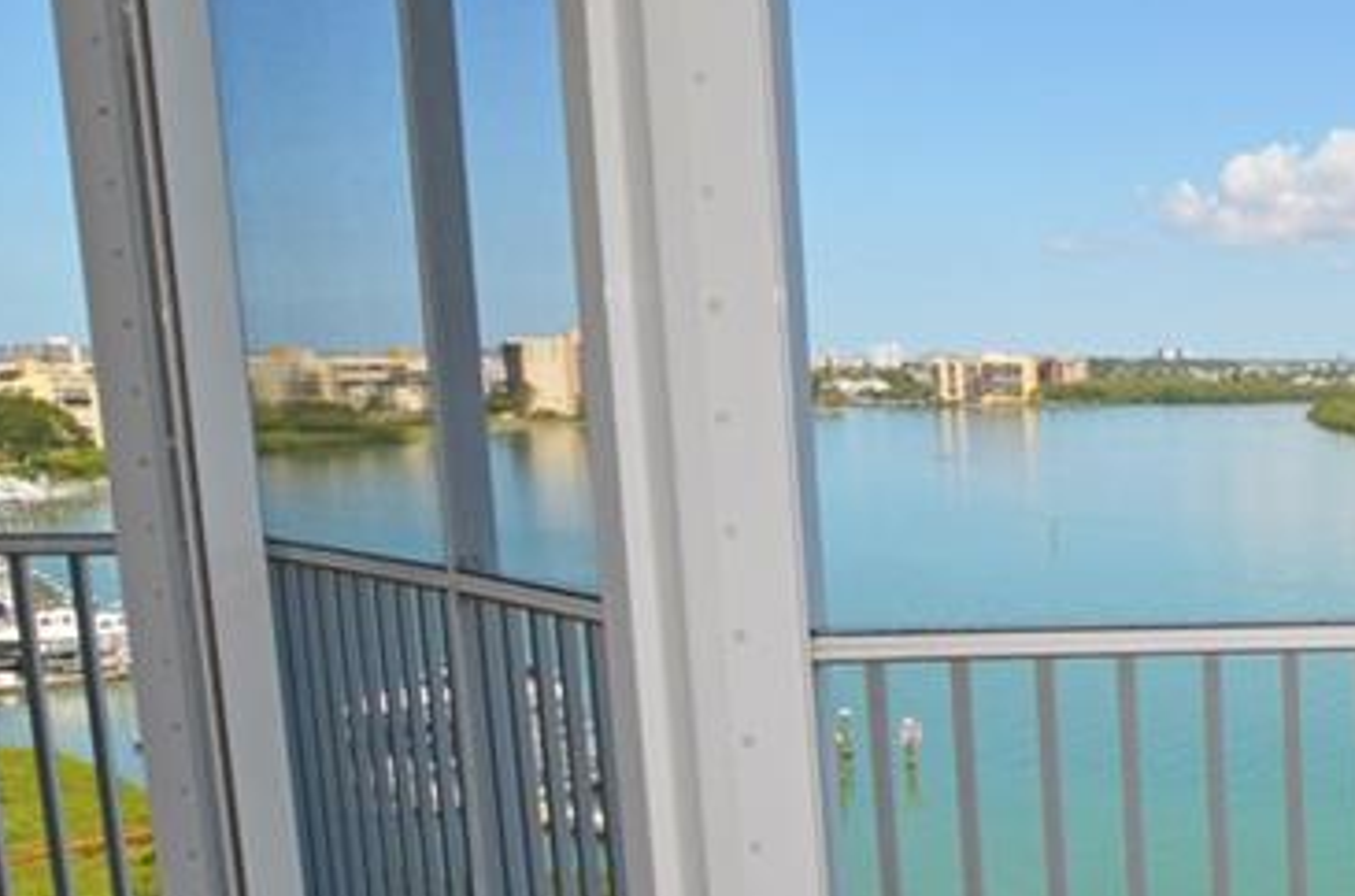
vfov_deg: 31.5
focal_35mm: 42
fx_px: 1577
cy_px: 579
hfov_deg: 32.8
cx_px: 1810
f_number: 10
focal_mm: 10
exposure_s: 1/200
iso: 200
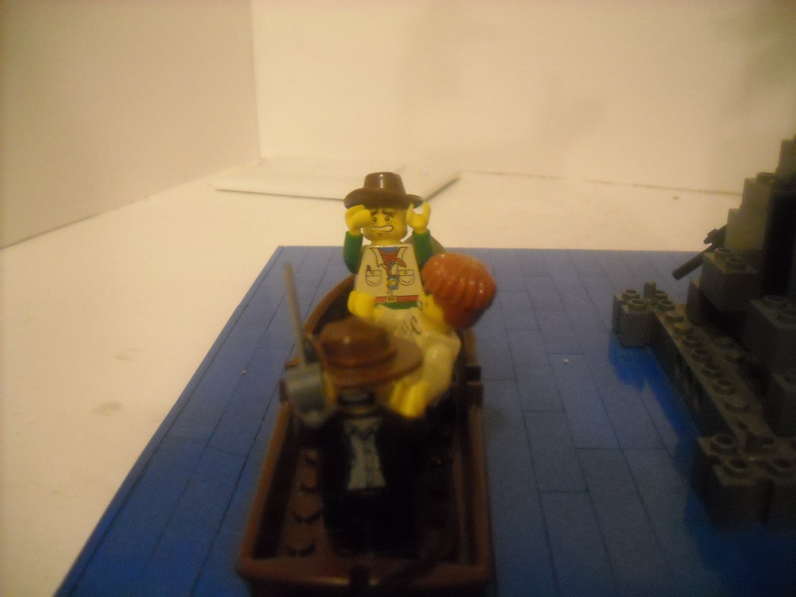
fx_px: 805
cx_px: 398
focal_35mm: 35
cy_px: 298
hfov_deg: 52.6
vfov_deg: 40.7
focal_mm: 5.7
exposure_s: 1/54
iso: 800
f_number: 2.8
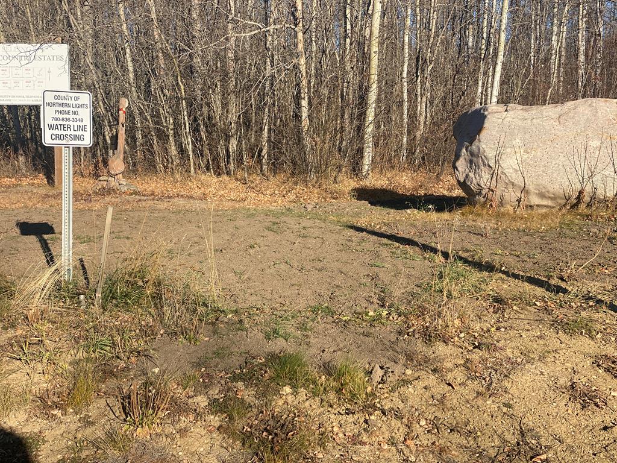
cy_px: 232
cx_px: 308
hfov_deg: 36.8
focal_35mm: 52
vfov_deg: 28.0
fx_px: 927
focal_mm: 6
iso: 20
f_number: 2
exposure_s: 1/1115
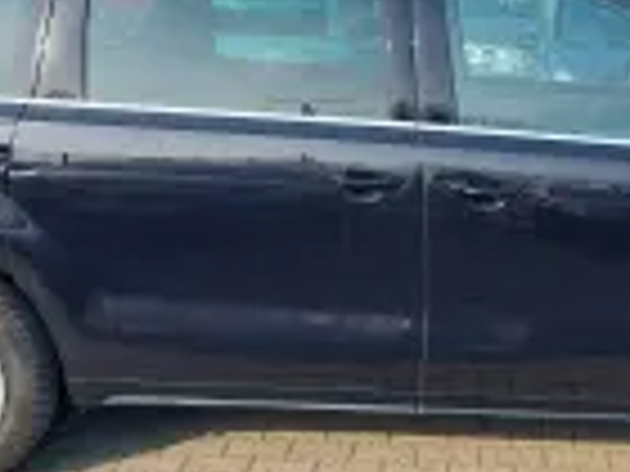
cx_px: 446
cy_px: 85
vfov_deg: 21.6
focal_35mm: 67
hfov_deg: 28.7
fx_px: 1219
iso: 25
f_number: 1.8
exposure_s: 1/290
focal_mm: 4
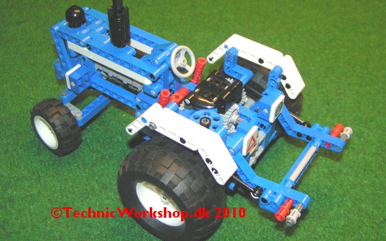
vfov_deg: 31.2
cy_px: 108
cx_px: 191
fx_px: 431
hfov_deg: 48.2
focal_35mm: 41
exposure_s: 1/40
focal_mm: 5.8
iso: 200
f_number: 2.8
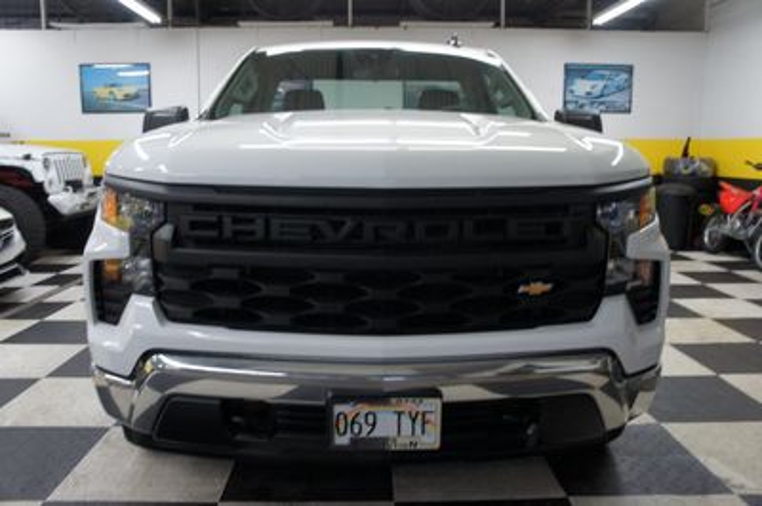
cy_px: 253
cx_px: 381
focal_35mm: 28
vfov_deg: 45.6
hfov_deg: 64.6
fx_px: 603
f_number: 4
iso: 250
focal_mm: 19
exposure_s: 1/30
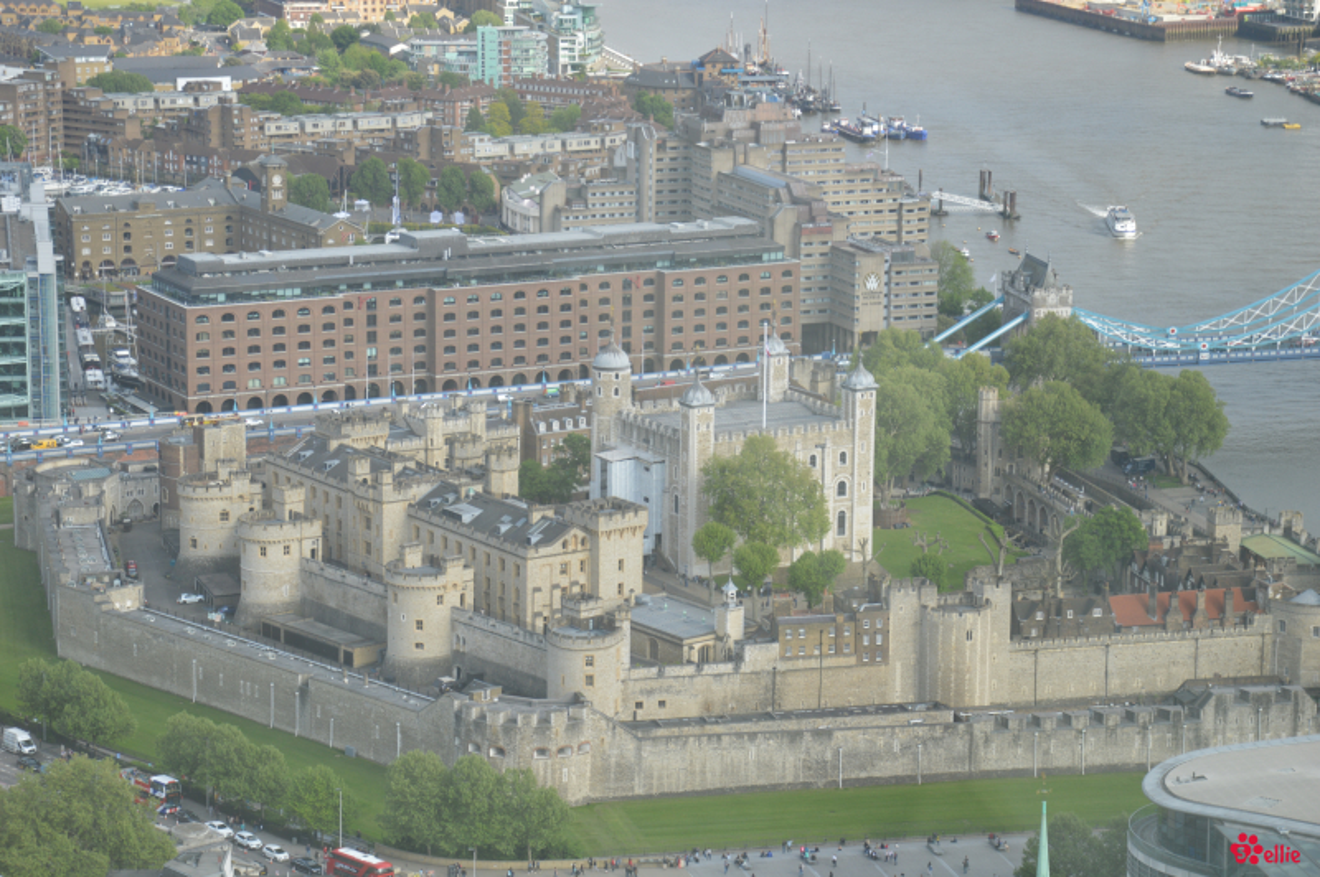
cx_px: 660
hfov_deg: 20.6
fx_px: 3627
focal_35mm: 99
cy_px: 438
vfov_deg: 13.8
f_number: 5.6
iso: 125
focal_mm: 66
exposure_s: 1/125
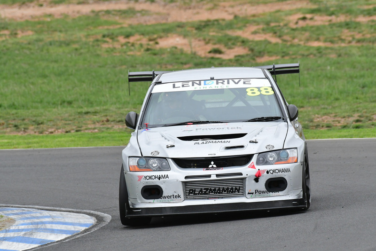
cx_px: 188
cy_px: 126
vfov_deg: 1.8
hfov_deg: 2.7
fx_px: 7836
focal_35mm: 750
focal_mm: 500
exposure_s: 1/640
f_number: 10
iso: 1600
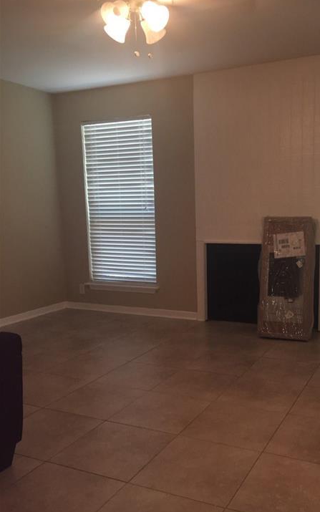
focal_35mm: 33
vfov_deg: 58.1
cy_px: 270
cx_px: 205
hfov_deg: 38.0
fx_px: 460
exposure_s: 1/30
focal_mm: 4.15
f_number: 2.2
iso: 64
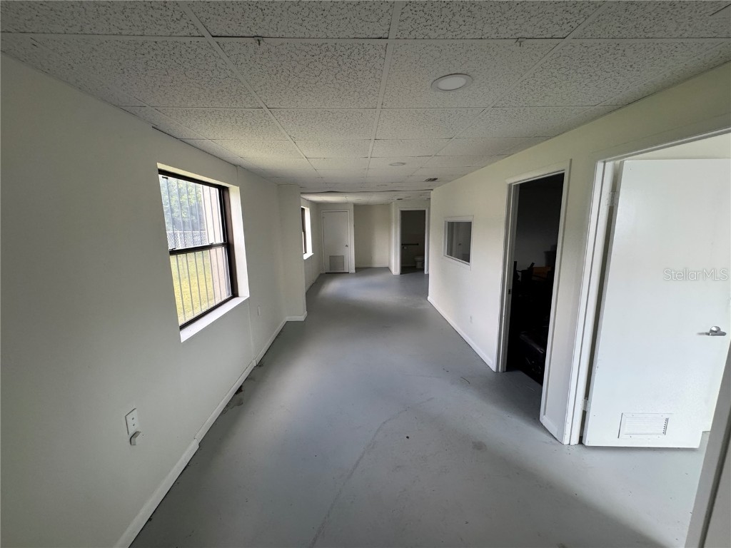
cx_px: 366
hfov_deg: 102.1
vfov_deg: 85.7
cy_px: 274
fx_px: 296
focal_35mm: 14
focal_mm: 2.22
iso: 250
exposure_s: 1/99
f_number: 2.2
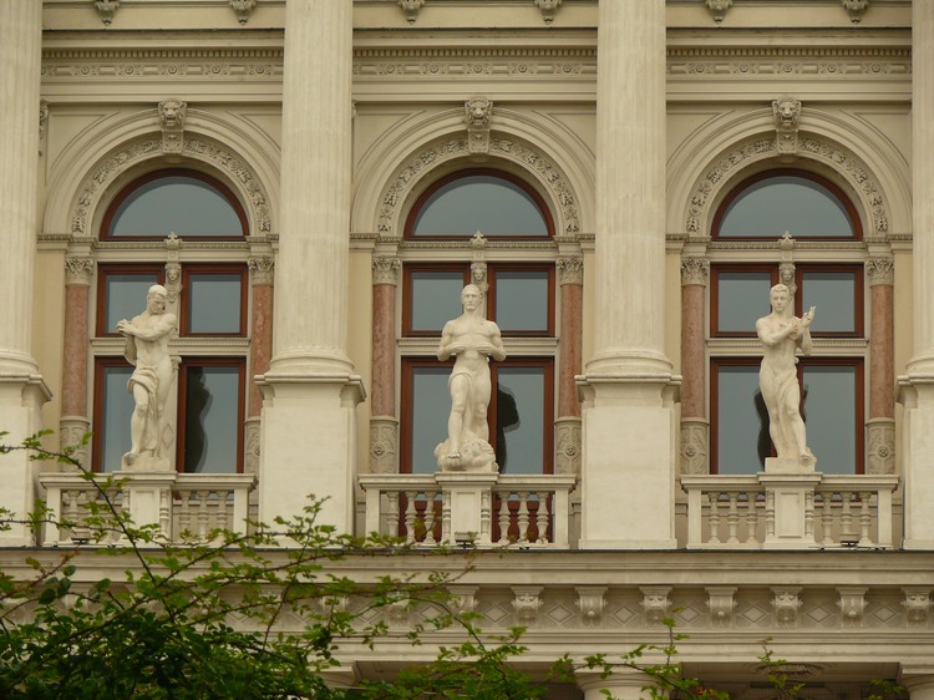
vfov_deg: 8.4
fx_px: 4747
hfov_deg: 11.2
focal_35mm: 176
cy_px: 350
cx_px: 467
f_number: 4
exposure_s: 1/125
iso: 100
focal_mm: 37.2
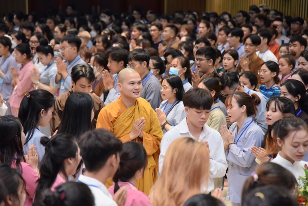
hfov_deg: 17.1
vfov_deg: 11.4
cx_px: 154
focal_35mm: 120
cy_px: 103
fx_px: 1027
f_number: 4
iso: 1600
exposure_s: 1/125
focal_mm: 120
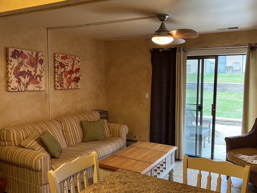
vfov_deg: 44.2
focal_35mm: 32
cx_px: 143
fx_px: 238
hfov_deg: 56.7
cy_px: 95
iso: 200
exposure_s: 1/60
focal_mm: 5.7
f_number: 1.5
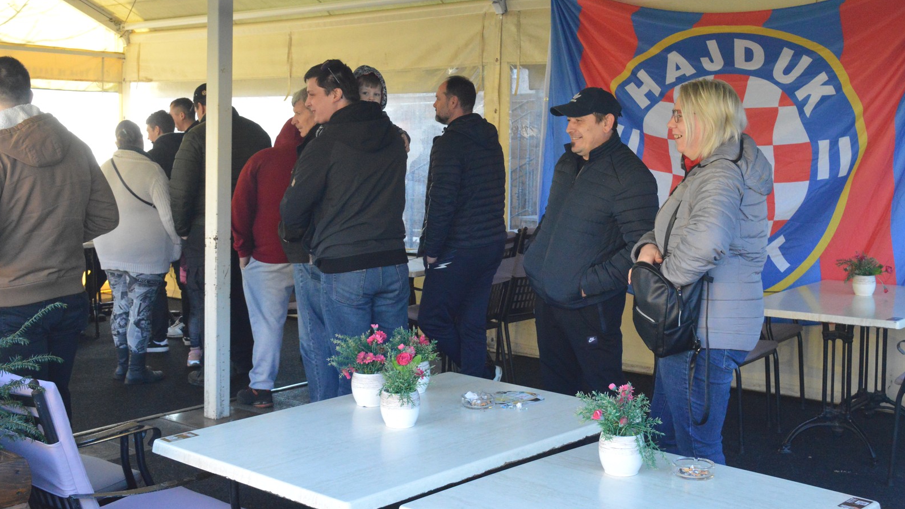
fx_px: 1152
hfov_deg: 42.9
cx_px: 458
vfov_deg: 24.9
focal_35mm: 48
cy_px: 210
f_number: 9
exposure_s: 1/320
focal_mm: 30
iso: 3200
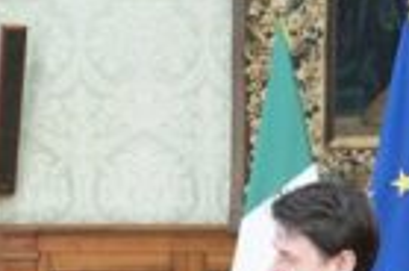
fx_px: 1360
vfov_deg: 11.0
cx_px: 262
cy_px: 383
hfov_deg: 17.1
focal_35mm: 120
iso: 2500
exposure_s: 1/125
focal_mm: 24
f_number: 3.5
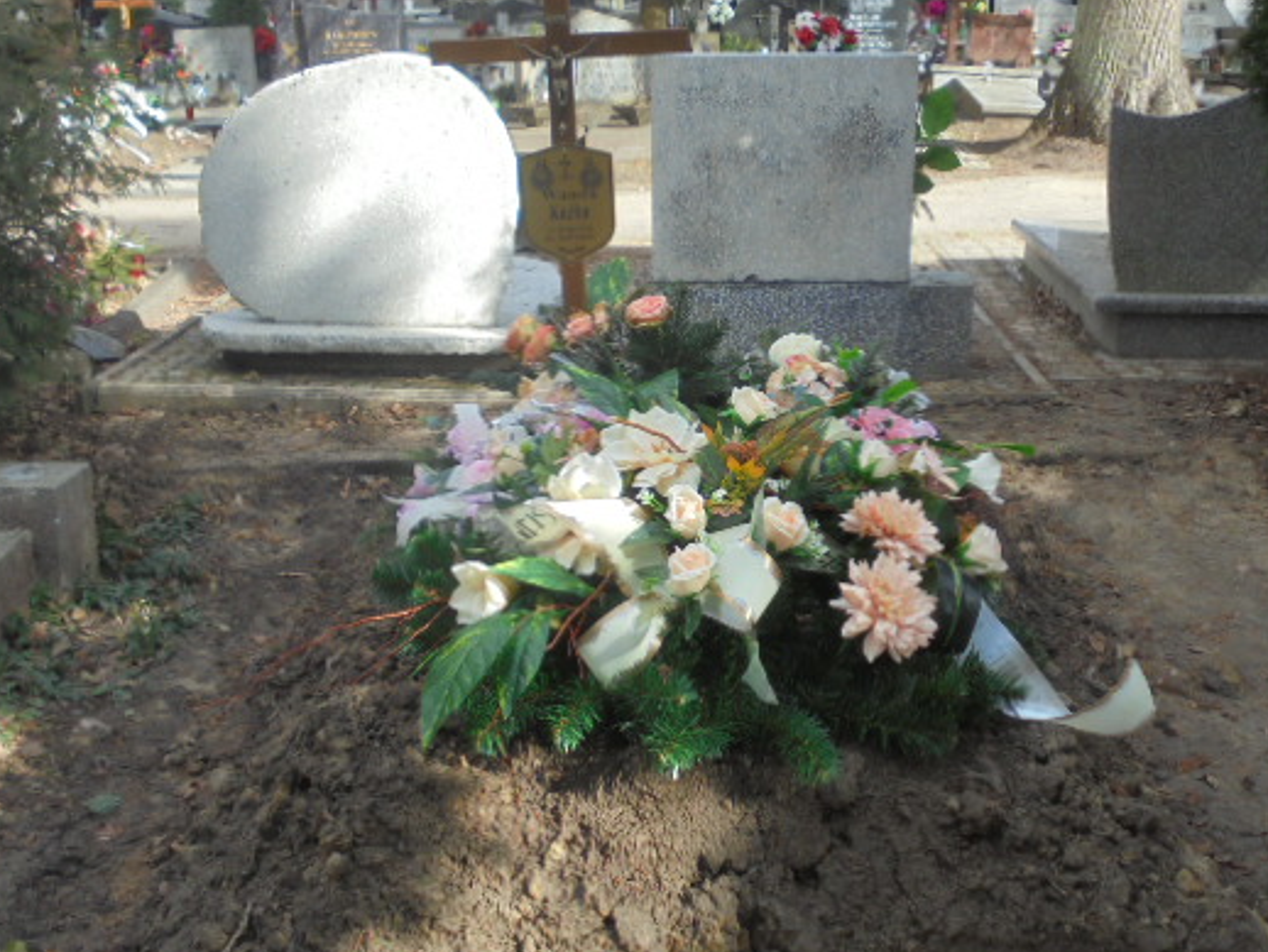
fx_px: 1539
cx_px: 712
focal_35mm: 42
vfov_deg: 34.3
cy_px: 421
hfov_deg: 44.7
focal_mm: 6.1
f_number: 4
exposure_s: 1/250
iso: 100
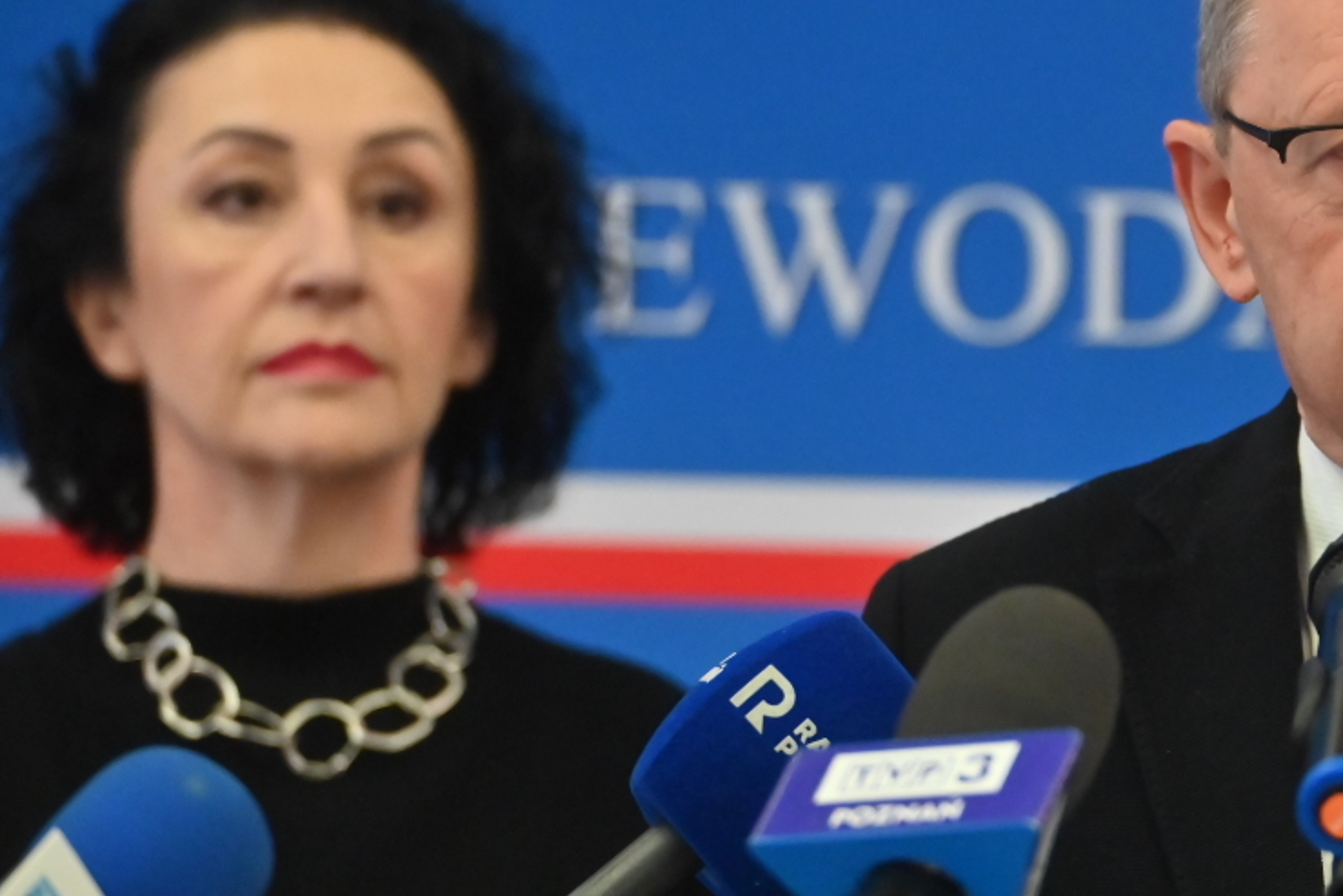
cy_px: 347
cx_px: 1328
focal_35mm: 252
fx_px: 9402
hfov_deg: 8.1
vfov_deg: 5.5
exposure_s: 1/400
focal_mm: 115
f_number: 2.8
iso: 3600
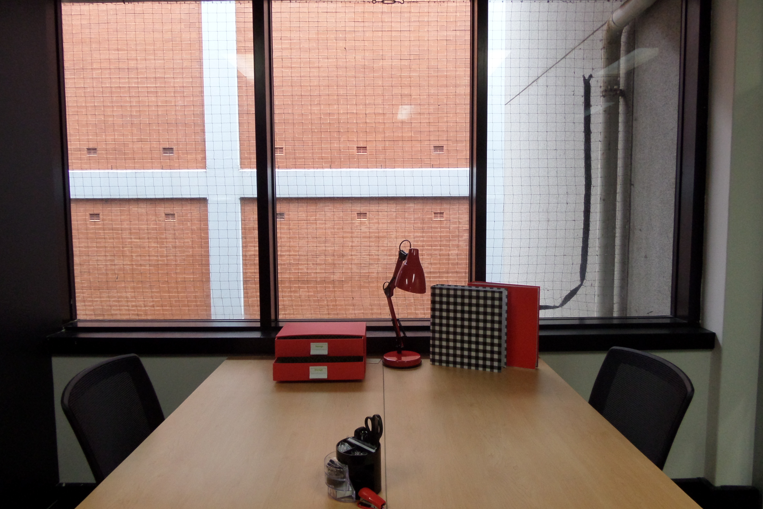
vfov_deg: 51.3
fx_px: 530
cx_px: 382
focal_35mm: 25
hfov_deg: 71.5
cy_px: 260
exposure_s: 1/30
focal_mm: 4
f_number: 3.2
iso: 200
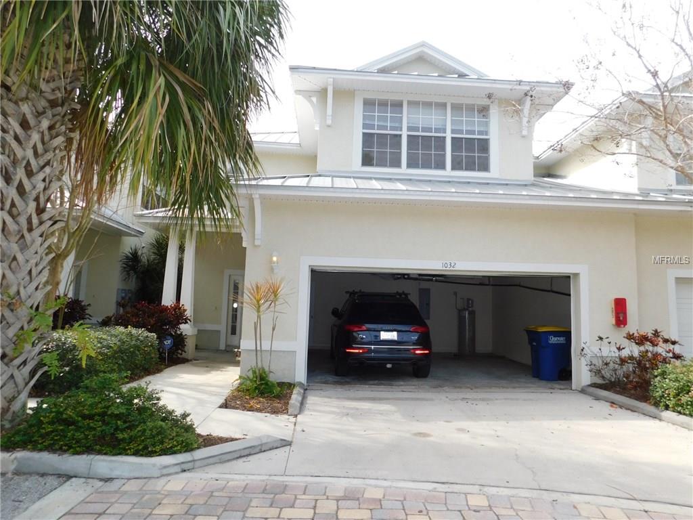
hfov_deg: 73.9
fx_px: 460
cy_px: 260
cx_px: 346
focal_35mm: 23
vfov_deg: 58.9
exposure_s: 1/500
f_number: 3
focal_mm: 4
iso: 125
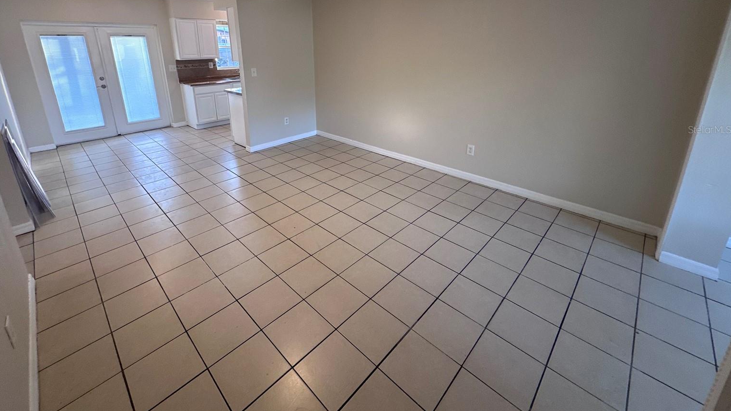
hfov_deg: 99.3
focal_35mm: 16
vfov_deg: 64.9
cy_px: 129
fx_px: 310
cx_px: 350
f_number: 2.2
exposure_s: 1/120
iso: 160
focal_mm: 2.22
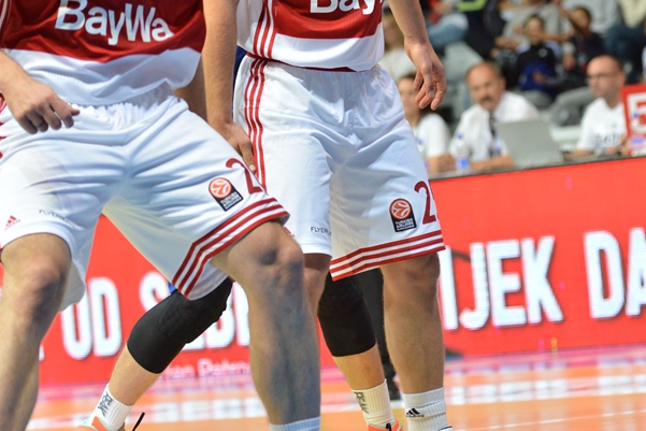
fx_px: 4433
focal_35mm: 247
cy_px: 40
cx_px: 289
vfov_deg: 5.6
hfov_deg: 8.3
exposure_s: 1/400
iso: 2500
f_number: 5
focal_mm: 145
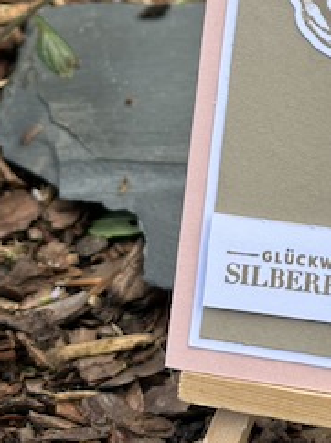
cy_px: 46
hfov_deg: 11.4
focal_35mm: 127
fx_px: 1622
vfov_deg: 15.4
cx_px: 419
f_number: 1.78
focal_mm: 6.86
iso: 64
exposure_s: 1/864
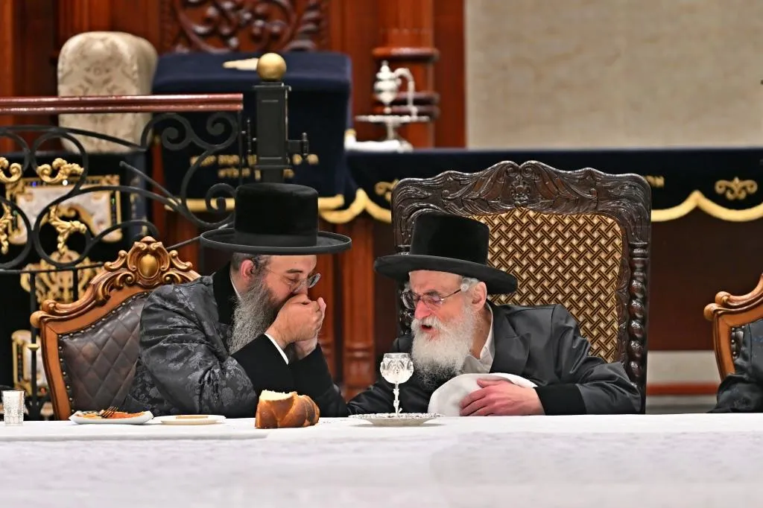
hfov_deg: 6.9
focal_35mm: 300
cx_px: 382
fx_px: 6356
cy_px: 254
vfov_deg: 4.6
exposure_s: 1/400
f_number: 2.8
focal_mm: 200
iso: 250
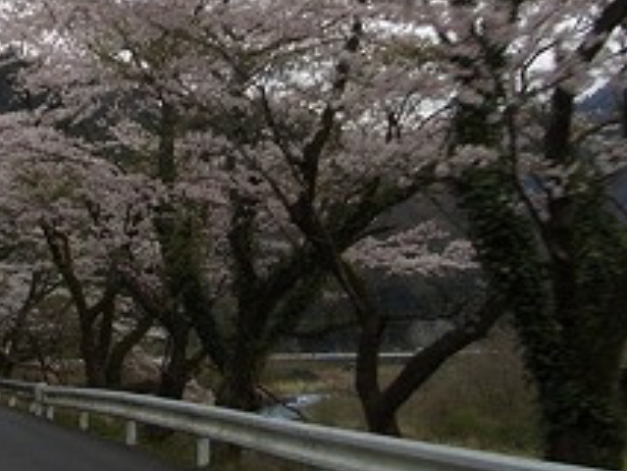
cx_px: 199
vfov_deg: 19.6
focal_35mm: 74
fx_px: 1341
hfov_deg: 26.1
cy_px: 53
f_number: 4.3
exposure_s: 1/160
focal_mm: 5.8
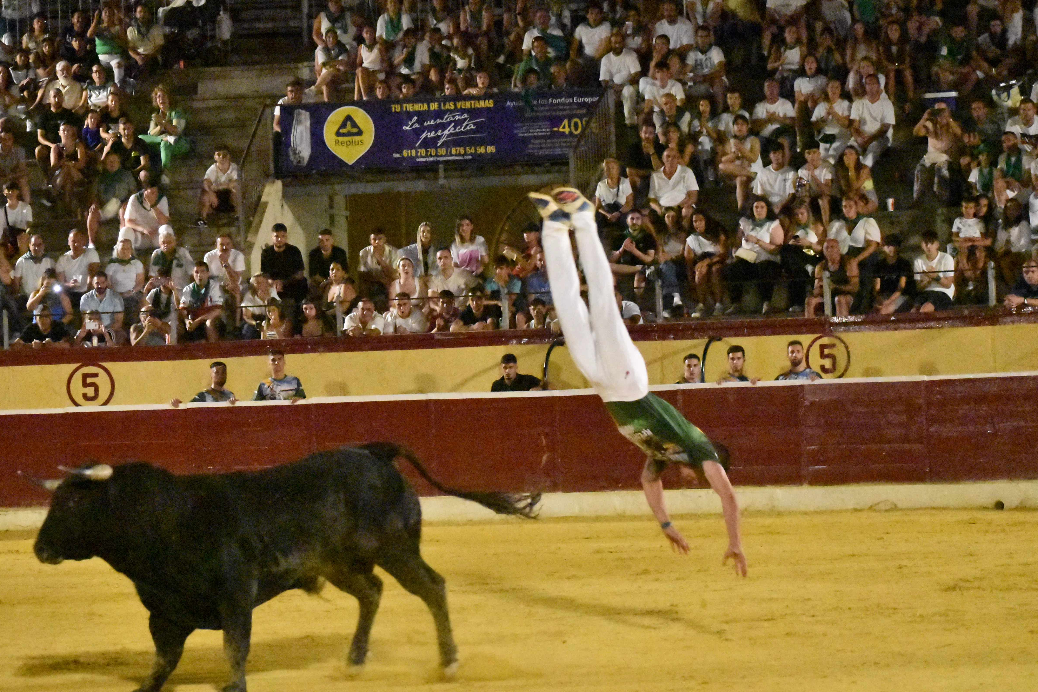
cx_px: 472
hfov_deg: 14.0
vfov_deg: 9.3
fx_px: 4238
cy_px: 348
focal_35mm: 147
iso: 25600
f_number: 5
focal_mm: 78
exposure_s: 1/400
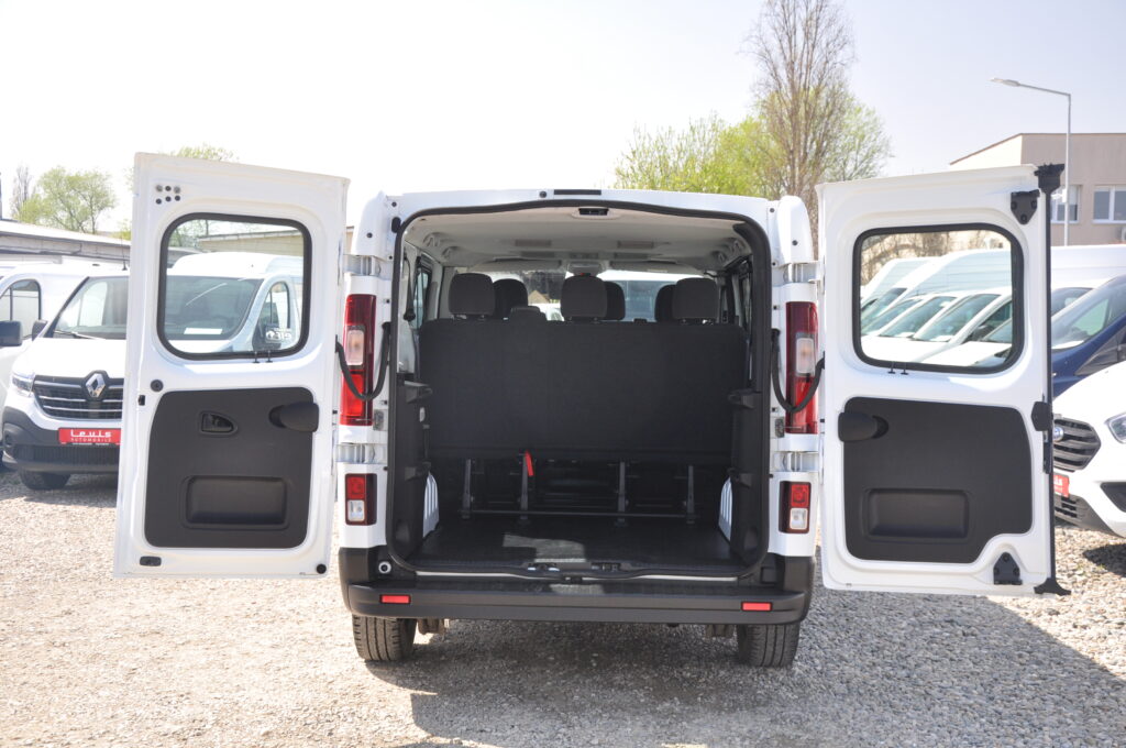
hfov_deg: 43.7
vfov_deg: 29.8
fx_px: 1406
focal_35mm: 45
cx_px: 563
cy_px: 374
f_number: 7.1
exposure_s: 1/200
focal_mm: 30
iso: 400
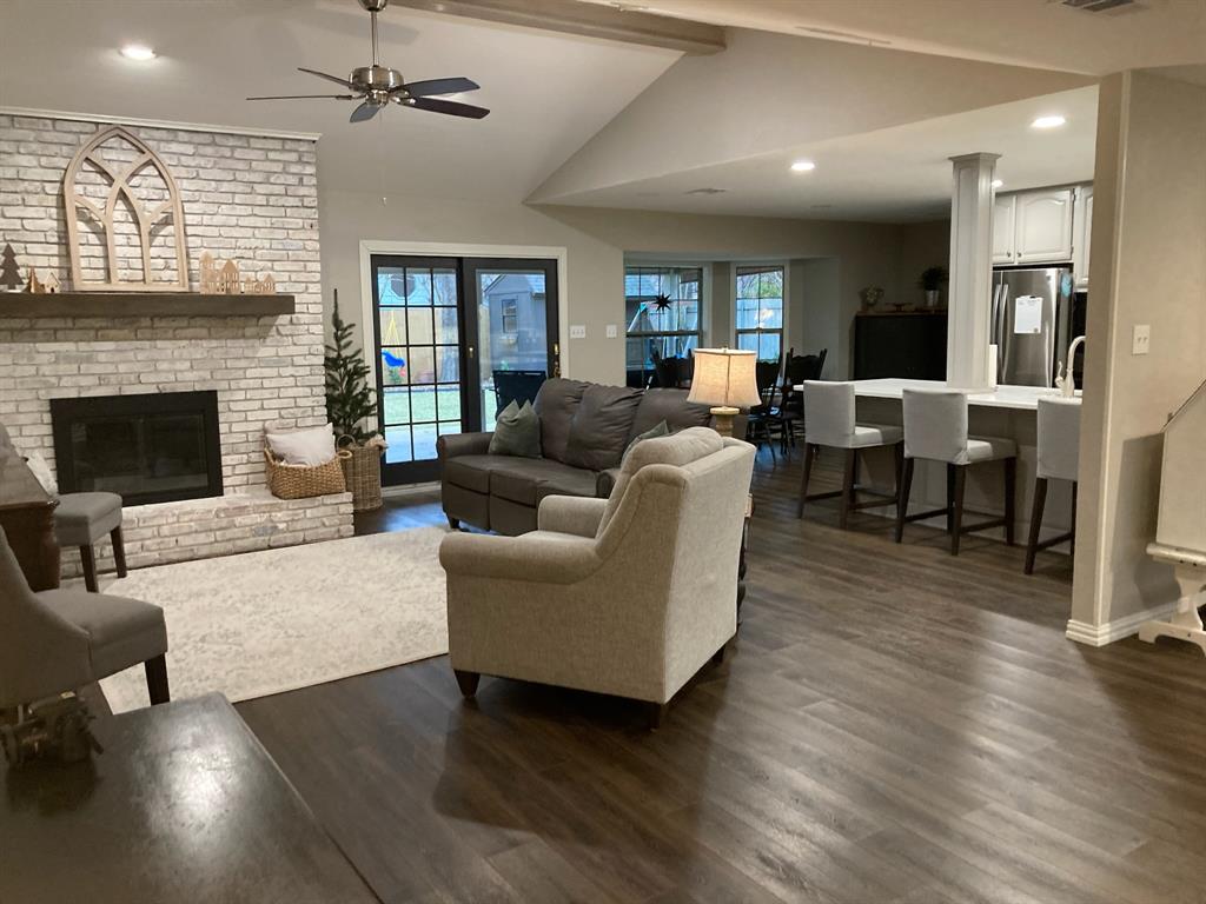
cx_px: 603
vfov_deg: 49.7
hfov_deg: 63.4
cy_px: 452
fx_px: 976
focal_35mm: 28
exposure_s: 1/40
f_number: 1.8
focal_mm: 3.99
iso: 250
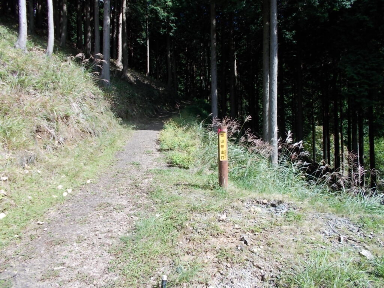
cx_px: 192
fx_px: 288
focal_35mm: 26
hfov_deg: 67.3
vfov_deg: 53.1
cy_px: 144
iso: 80
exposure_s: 1/320
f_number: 3.2
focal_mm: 4.6
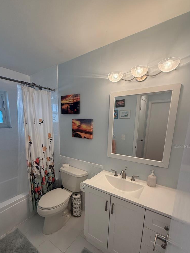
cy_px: 146
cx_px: 76
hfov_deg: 74.0
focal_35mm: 17
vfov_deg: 90.3
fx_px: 124
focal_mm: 2.22
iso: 200
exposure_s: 1/120
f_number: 2.2
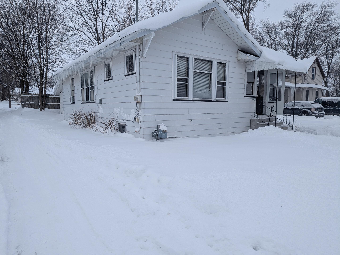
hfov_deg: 71.6
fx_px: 236
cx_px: 170
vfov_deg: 56.8
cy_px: 128
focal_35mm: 24
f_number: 1.85
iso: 41
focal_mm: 6.81
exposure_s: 1/2096
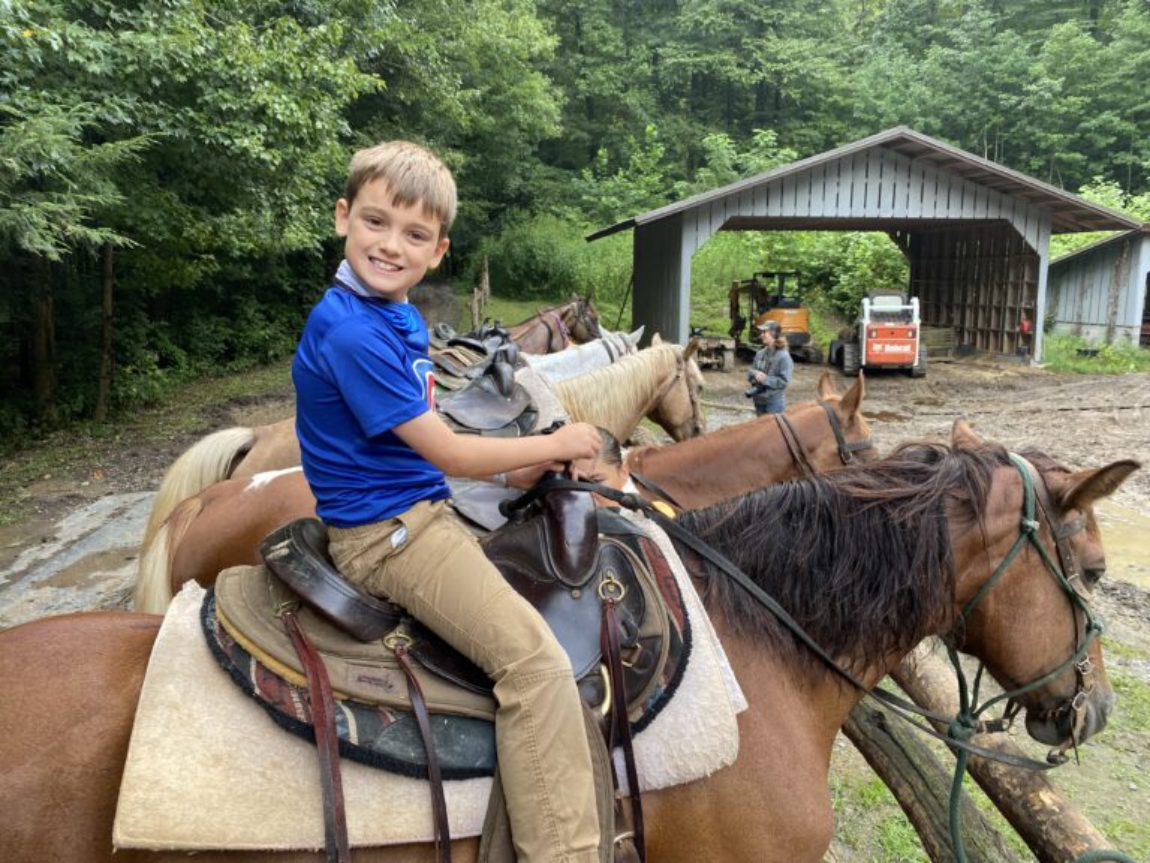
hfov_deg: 67.3
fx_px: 864
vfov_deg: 53.1
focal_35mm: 26
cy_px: 432
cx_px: 575
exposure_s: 1/121
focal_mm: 4.25
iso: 64
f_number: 1.8
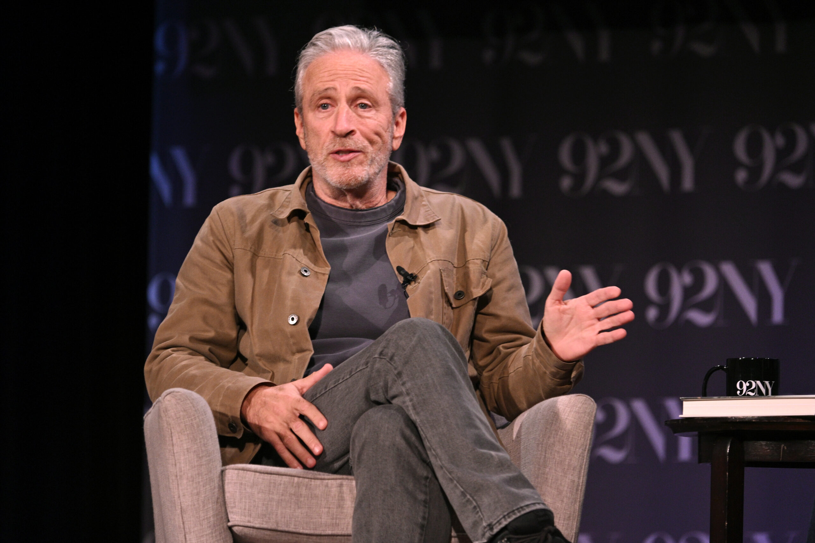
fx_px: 6339
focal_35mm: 280
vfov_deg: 4.9
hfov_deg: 7.4
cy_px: 272
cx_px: 408
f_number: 5.6
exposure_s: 1/200
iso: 3200
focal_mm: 280
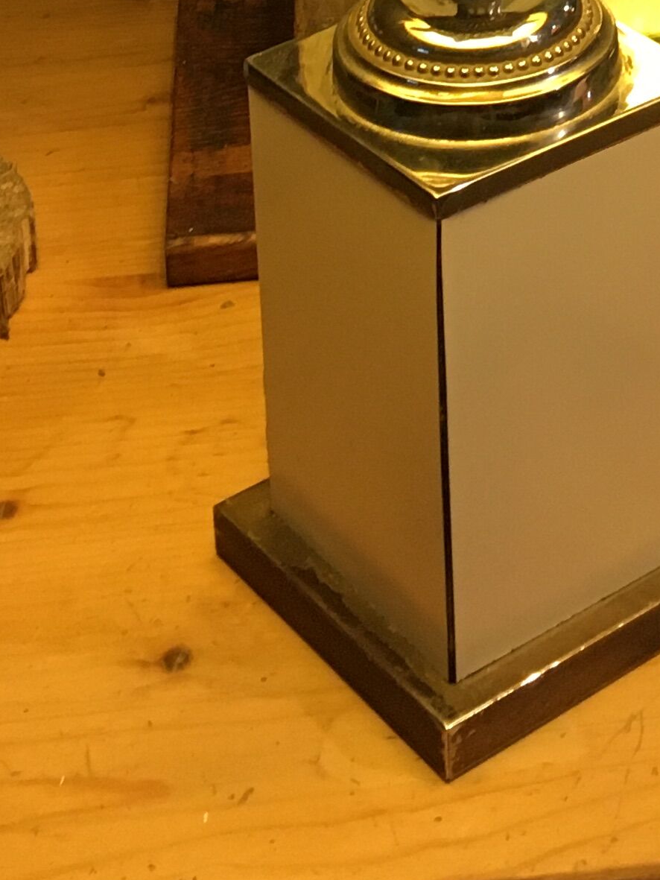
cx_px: 590
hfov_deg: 14.8
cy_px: -554
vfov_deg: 17.3
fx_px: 2516
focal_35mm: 99
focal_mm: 4.15
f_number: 2.2
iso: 160
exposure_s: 1/33
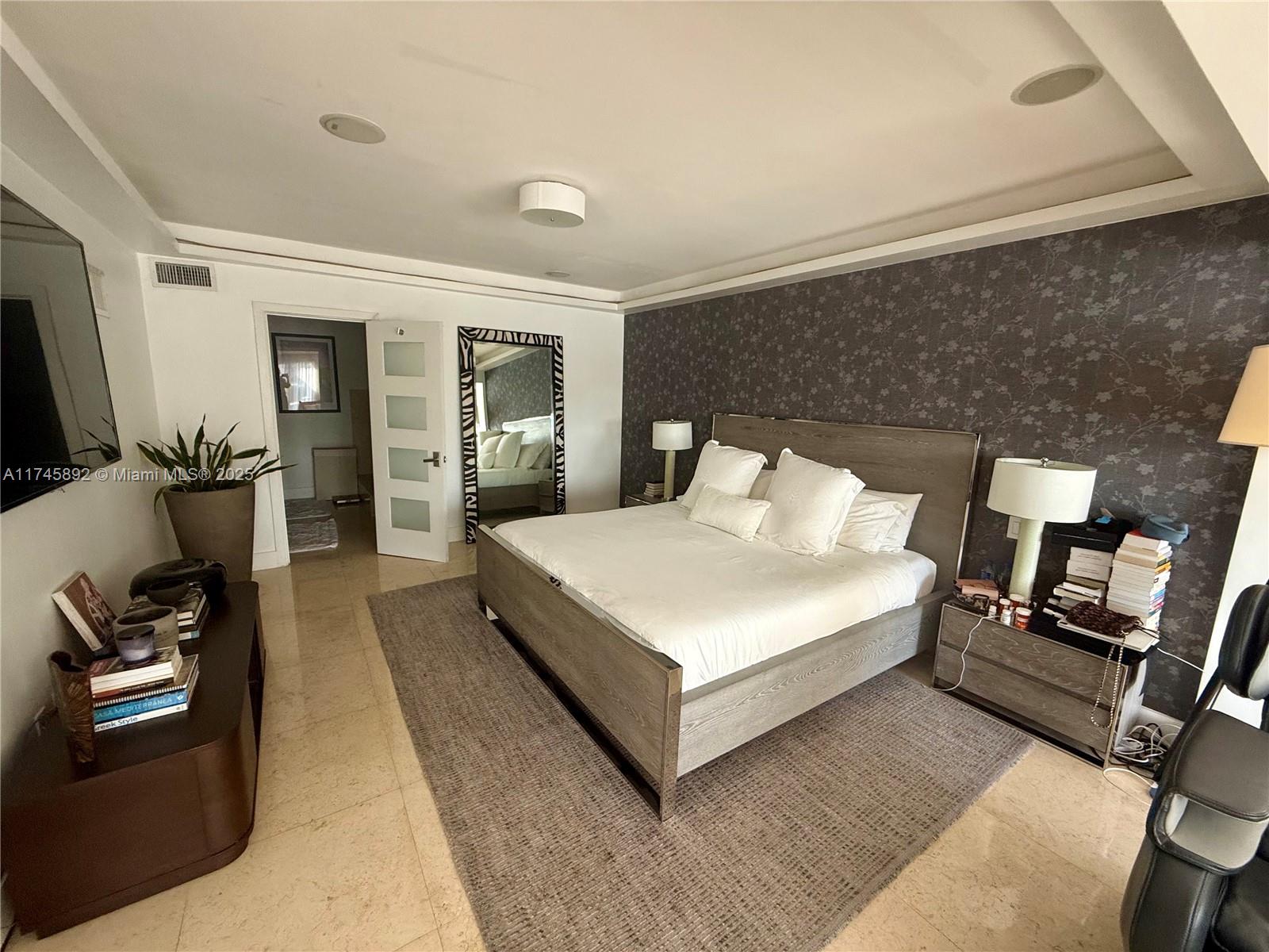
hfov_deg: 102.1
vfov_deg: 85.7
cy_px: 476
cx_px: 634
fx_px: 513
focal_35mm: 14
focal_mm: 2.22
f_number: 2.2
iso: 160
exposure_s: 1/99
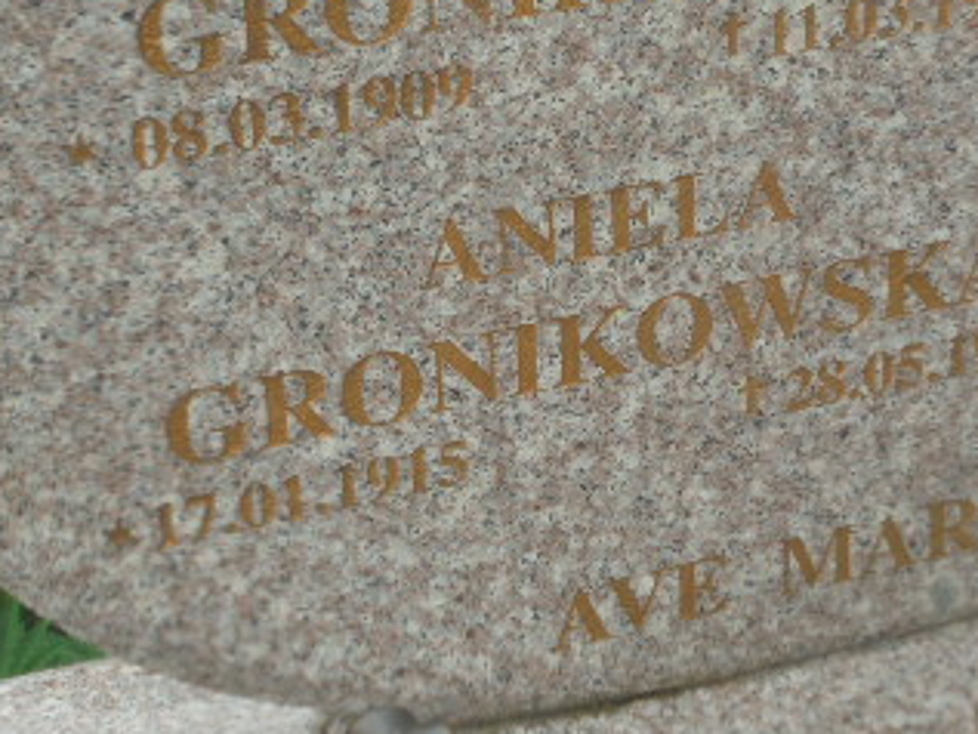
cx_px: 605
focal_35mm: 99
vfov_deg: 14.9
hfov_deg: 19.8
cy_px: 176
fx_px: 2798
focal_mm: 8.9
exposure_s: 1/200
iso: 100
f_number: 4.8
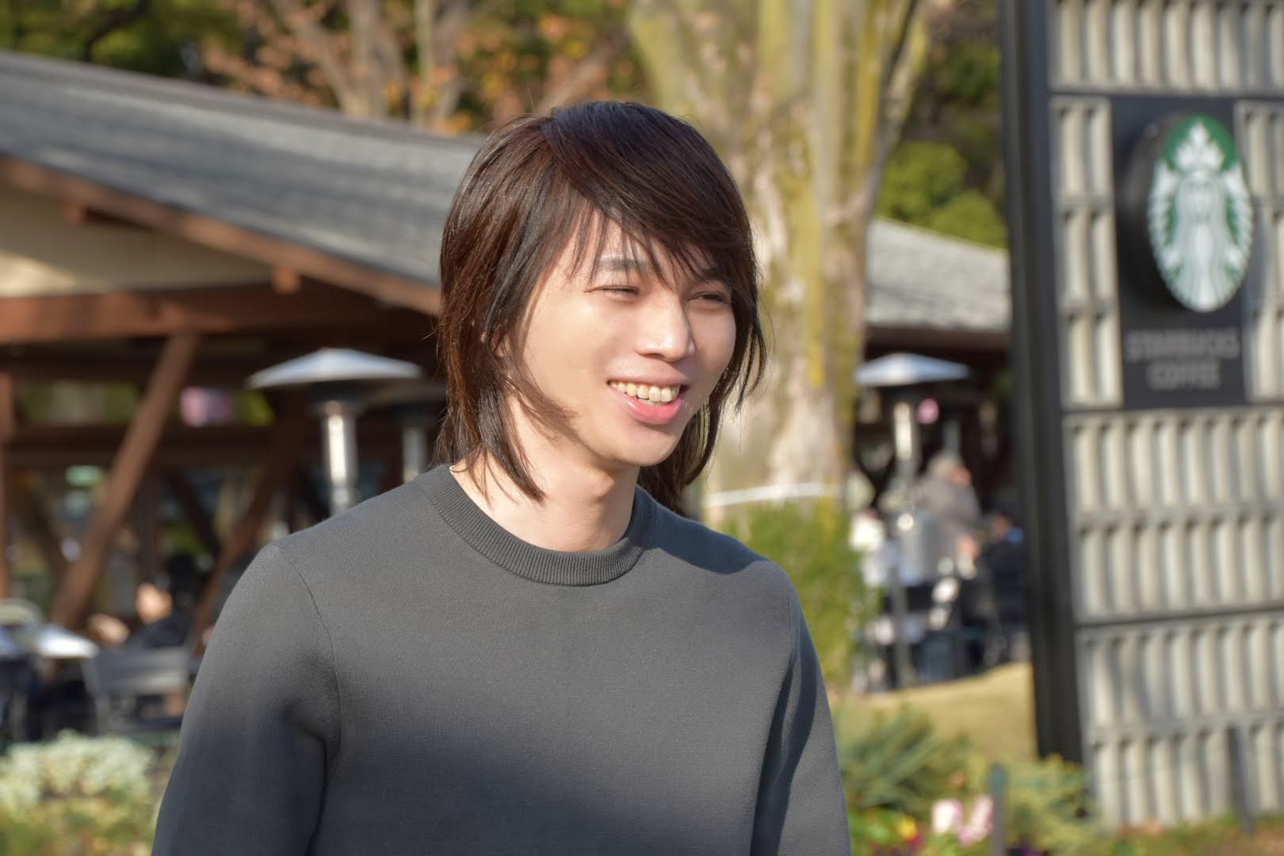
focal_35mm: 150
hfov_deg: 13.7
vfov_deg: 9.1
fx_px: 5350
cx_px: 642
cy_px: 428
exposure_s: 1/250
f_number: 8
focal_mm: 100
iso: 200
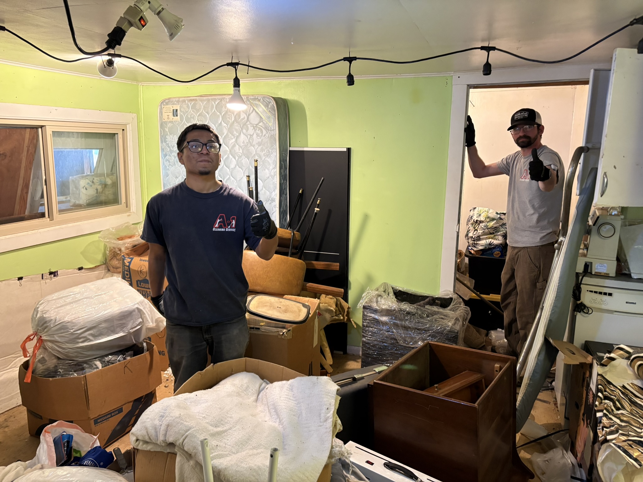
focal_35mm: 26
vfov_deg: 53.1
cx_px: 322
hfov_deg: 67.3
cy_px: 241
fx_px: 483
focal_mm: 5.96
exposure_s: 1/60
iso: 250
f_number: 1.6
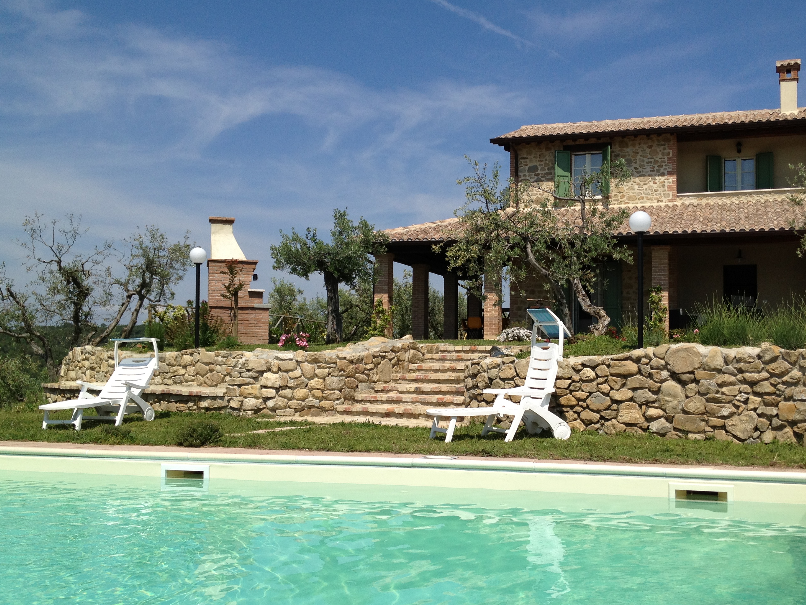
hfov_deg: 42.8
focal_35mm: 44
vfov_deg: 32.9
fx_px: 1024
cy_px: 311
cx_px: 476
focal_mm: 4.28
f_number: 2.4
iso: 64
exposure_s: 1/2762
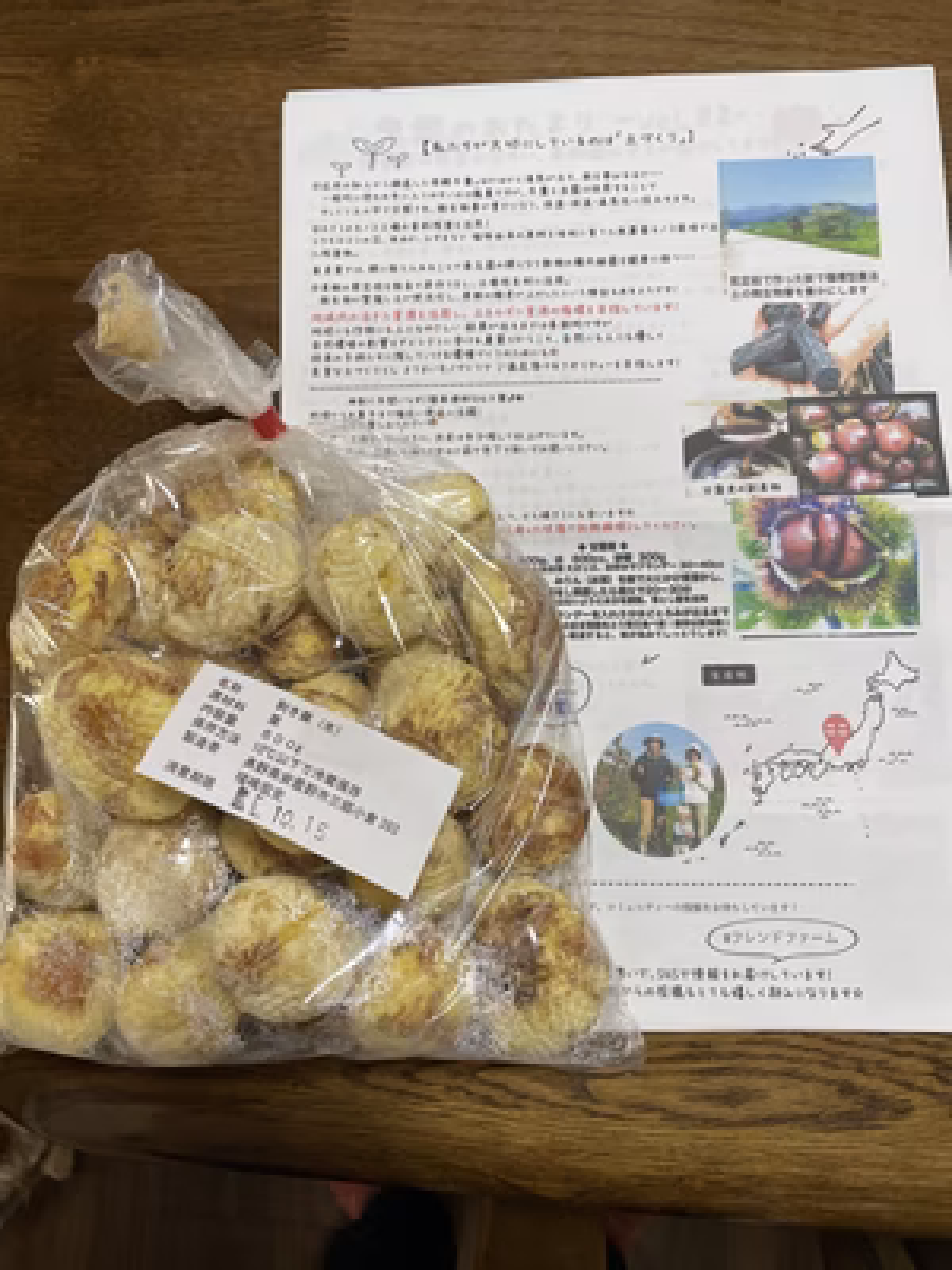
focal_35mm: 26
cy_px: 635
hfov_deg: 53.1
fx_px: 953
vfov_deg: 67.3
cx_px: 476
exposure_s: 1/99
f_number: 1.6
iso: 100
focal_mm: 4.2
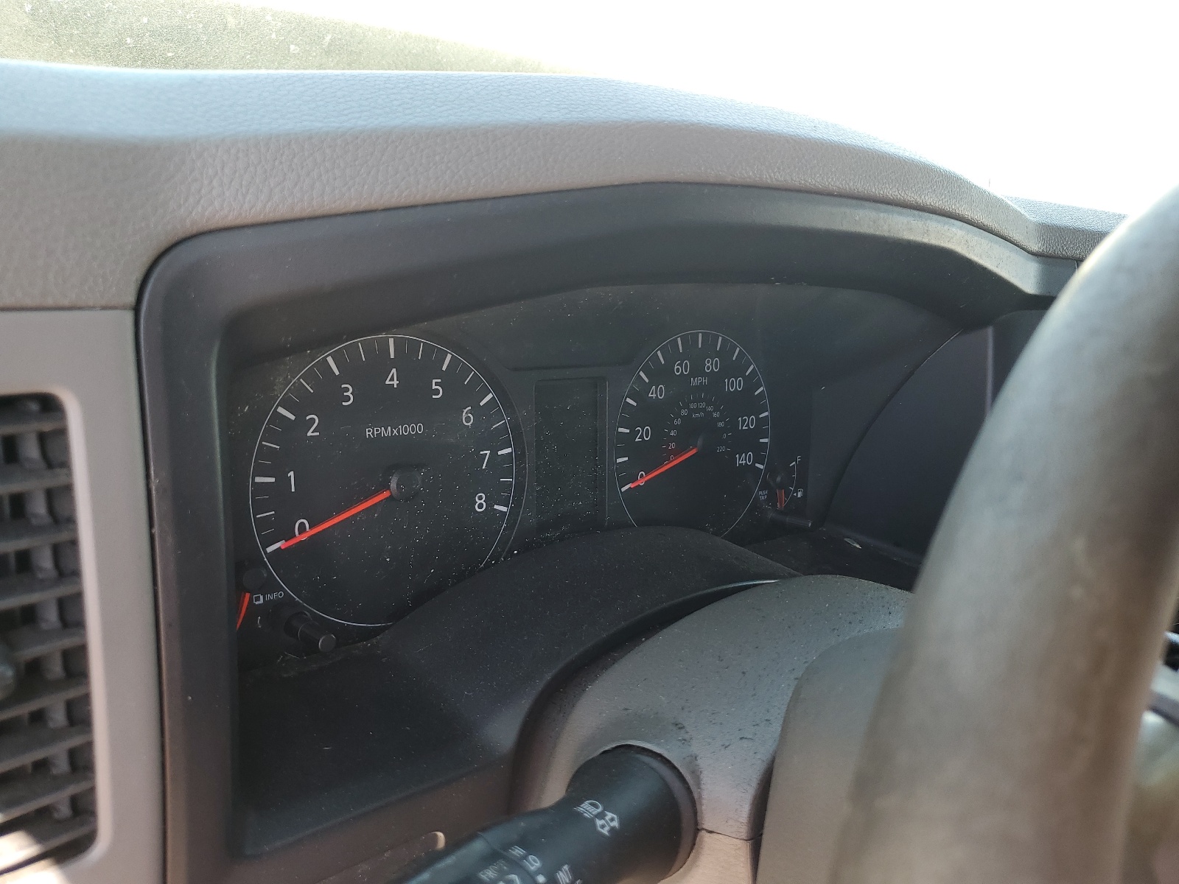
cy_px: 442
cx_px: 590
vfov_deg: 53.1
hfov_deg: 67.3
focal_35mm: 26
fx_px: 886
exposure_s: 1/132
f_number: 1.5
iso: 50
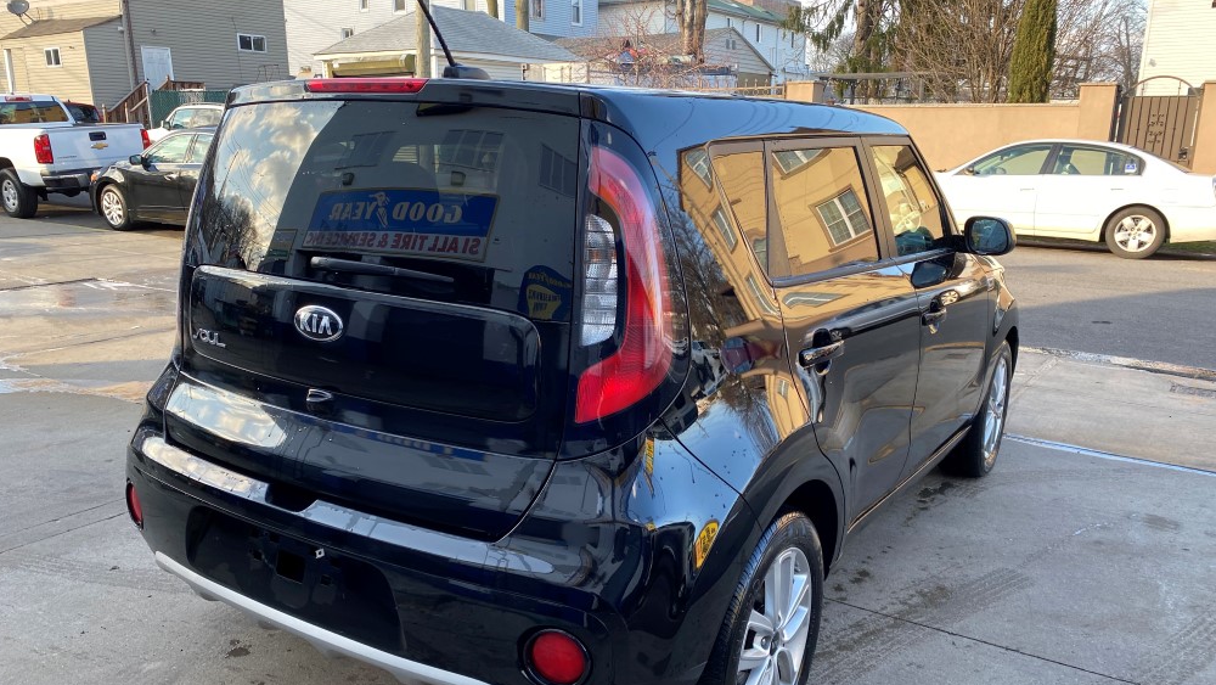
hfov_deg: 66.1
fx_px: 935
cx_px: 614
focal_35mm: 29
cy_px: 419
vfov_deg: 40.0
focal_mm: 4.25
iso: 32
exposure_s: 1/134
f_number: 1.8
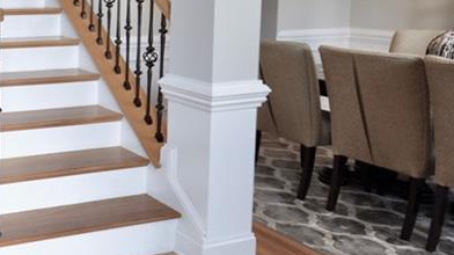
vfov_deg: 27.4
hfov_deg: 40.0
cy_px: 4
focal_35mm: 41
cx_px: -47
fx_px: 493
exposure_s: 1/60
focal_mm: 10
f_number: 4
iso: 560
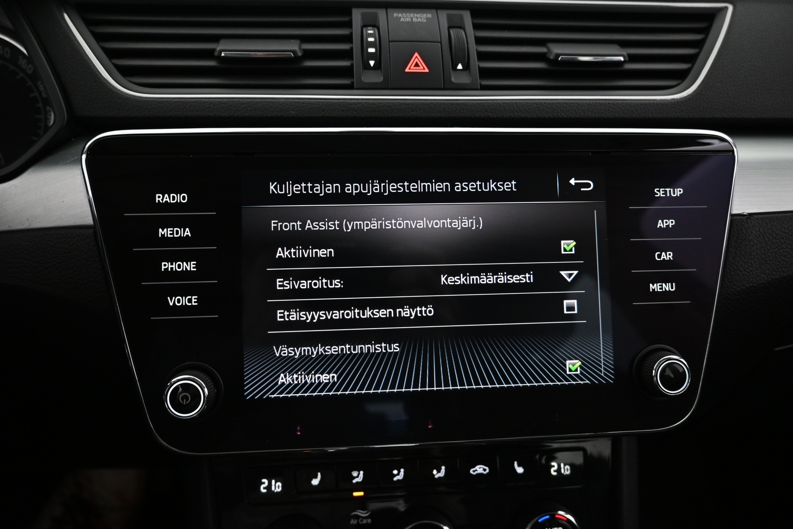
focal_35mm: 24
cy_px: 264
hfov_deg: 73.7
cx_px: 396
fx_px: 529
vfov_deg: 53.1
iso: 1100
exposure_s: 1/25
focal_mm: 16
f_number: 3.5
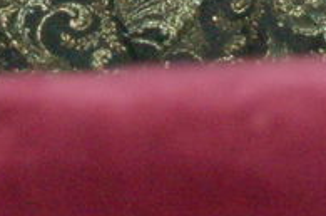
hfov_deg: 4.6
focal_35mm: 453
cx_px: 105
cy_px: -558
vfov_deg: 2.9
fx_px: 4092
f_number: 5
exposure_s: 1/60
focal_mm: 42
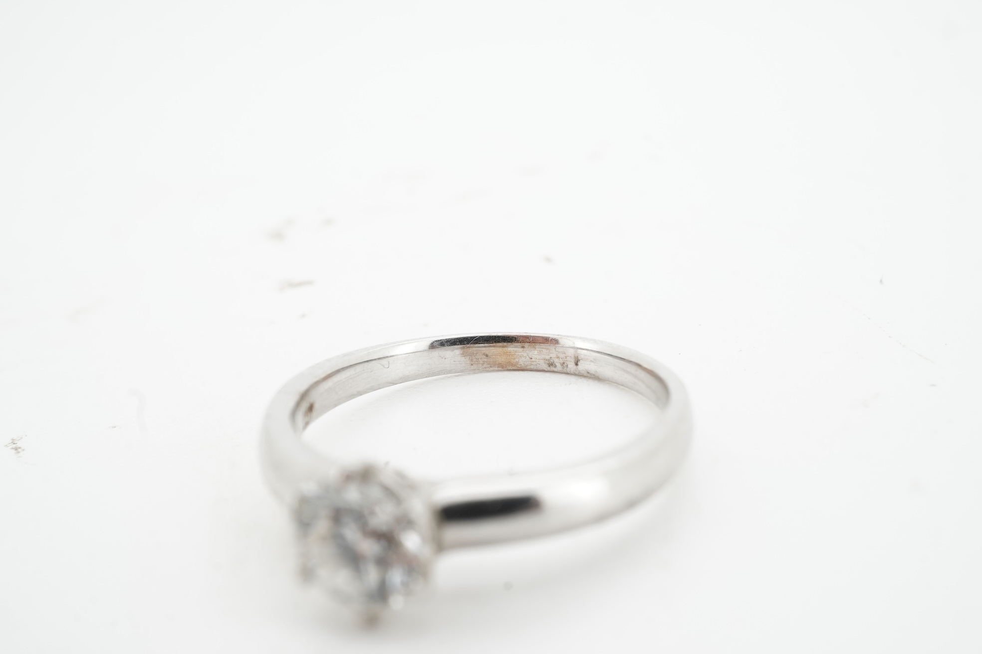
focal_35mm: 45
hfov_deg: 43.6
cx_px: 491
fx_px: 1227
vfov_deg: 29.9
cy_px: 327
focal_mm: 30
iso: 250
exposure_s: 1/100
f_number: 22
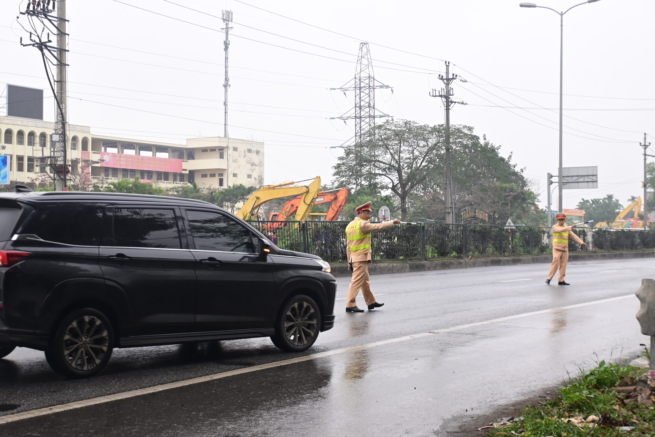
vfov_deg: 26.0
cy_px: 218
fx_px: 946
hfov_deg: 38.2
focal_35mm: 52
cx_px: 328
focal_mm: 35
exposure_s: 1/200
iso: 400
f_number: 4.2
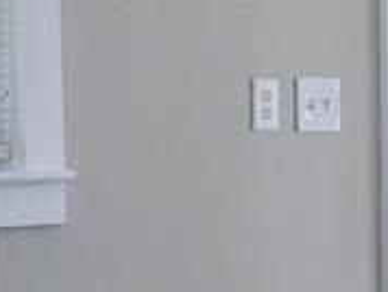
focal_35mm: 115
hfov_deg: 17.1
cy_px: 244
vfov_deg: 12.8
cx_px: 235
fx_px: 1291
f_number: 2.8
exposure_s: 1/60
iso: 160
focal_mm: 3.58
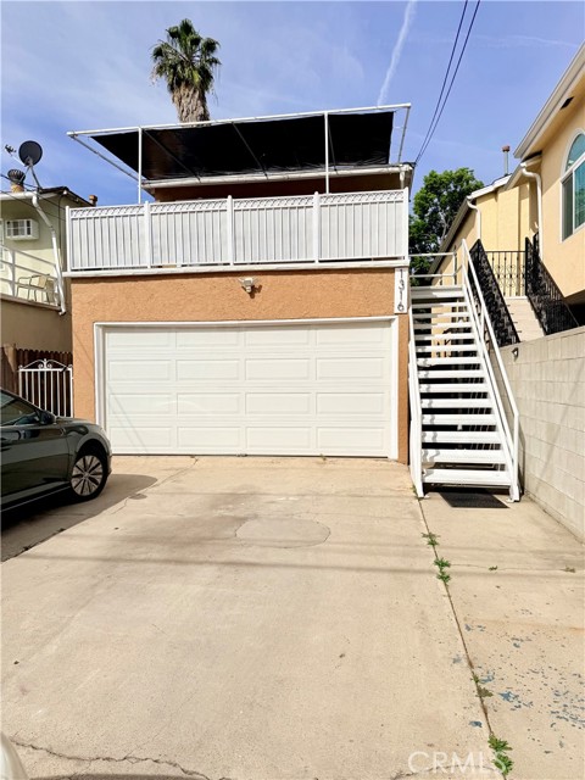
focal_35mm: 24
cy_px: 390
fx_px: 541
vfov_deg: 71.6
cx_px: 292
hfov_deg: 56.8
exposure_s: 1/14286
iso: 80
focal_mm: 6.76
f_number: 1.78
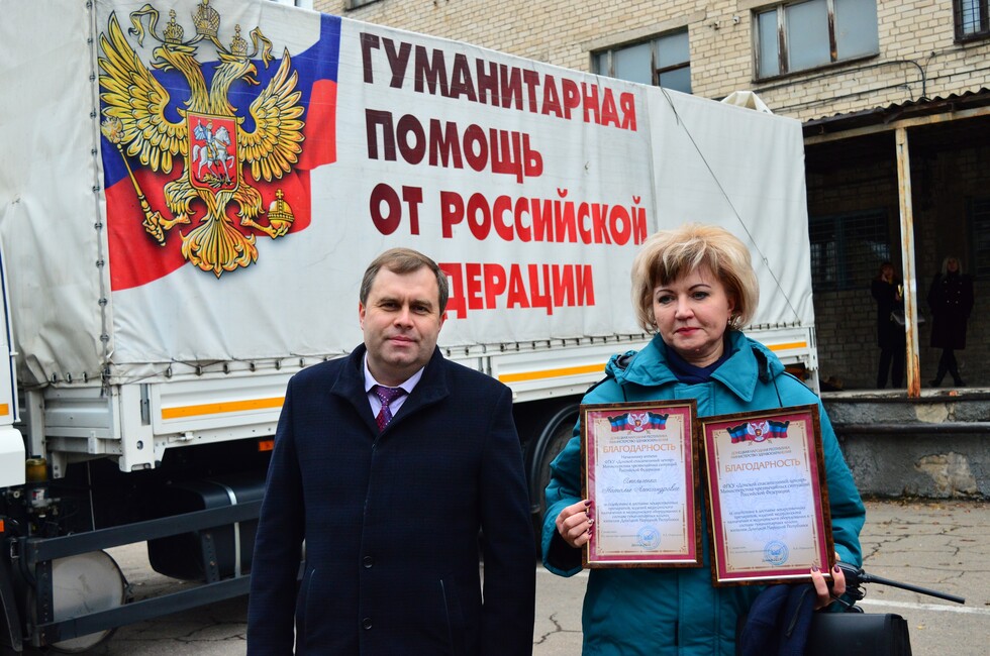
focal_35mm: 39
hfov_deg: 49.6
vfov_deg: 34.1
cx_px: 495
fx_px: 1071
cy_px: 328
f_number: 4.2
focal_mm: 26
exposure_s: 1/250
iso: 800
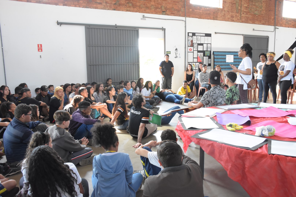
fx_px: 271
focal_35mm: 33
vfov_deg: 40.0
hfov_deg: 57.2
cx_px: 148
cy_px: 98
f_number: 5.6
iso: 2500
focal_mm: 22
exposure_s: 1/100
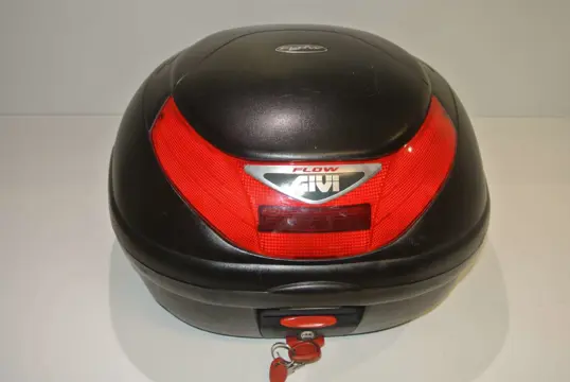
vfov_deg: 41.2
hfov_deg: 58.7
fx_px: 507
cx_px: 285
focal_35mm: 32
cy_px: 191
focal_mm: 12.2
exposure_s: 1/60
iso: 200
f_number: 3.8
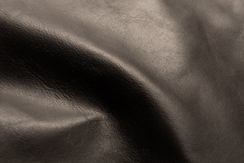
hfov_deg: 19.7
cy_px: 76
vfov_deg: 13.2
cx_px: 110
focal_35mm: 104
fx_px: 702
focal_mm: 55
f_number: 7.1
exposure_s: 1/200
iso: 100
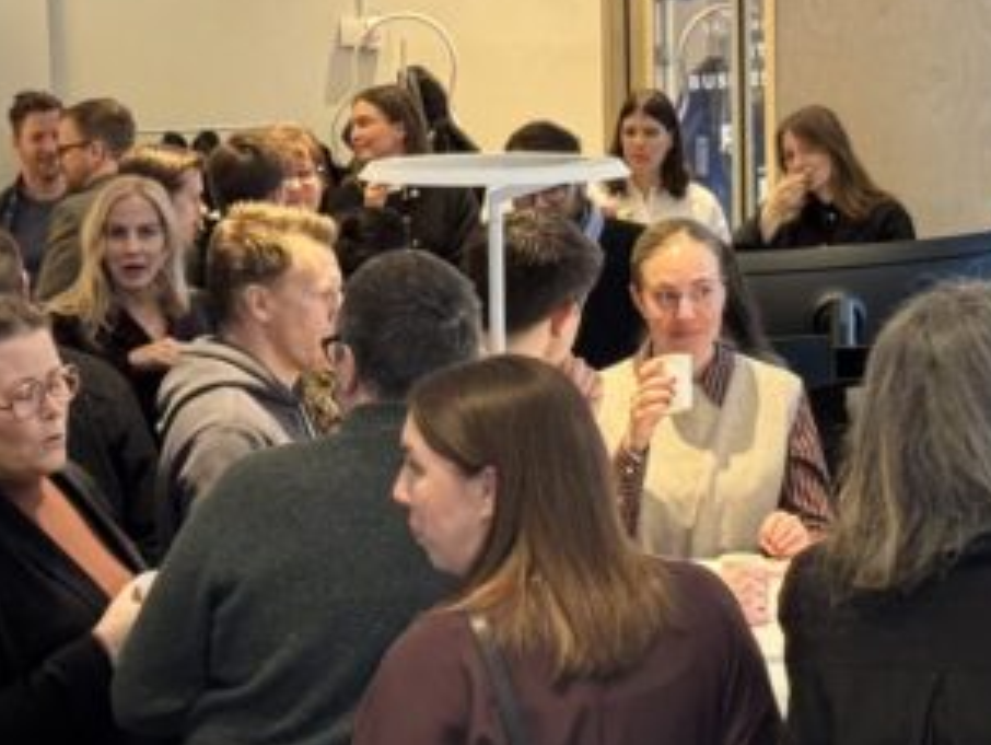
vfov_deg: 12.2
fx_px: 3495
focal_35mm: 122
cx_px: 512
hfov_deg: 16.1
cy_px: 397
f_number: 1.78
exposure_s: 1/39
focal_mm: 6.76
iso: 320
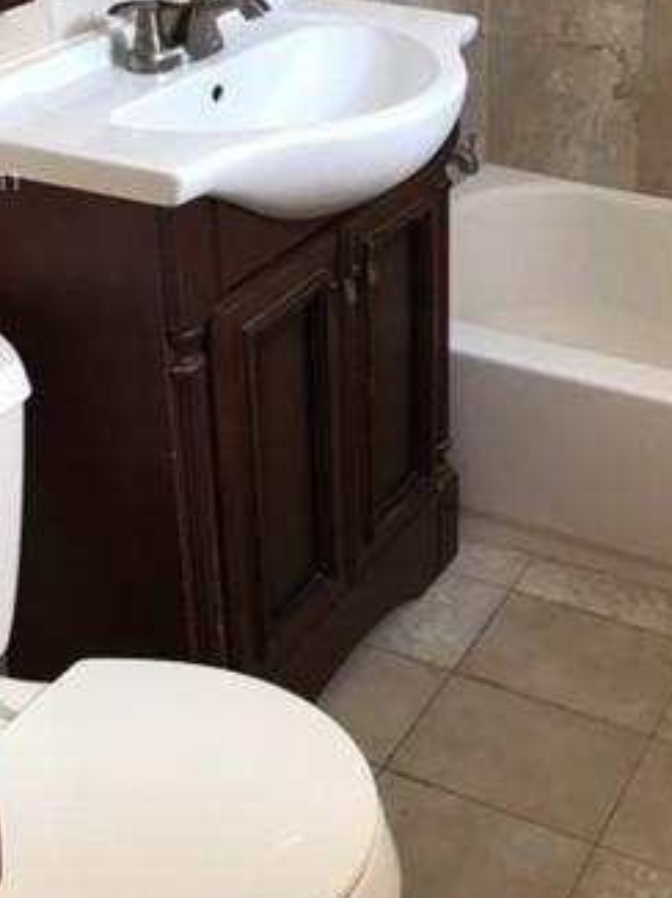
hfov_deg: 26.0
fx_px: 1425
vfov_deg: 34.0
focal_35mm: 55
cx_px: 551
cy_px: 185
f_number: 1.8
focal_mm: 3.99
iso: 40
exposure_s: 1/17
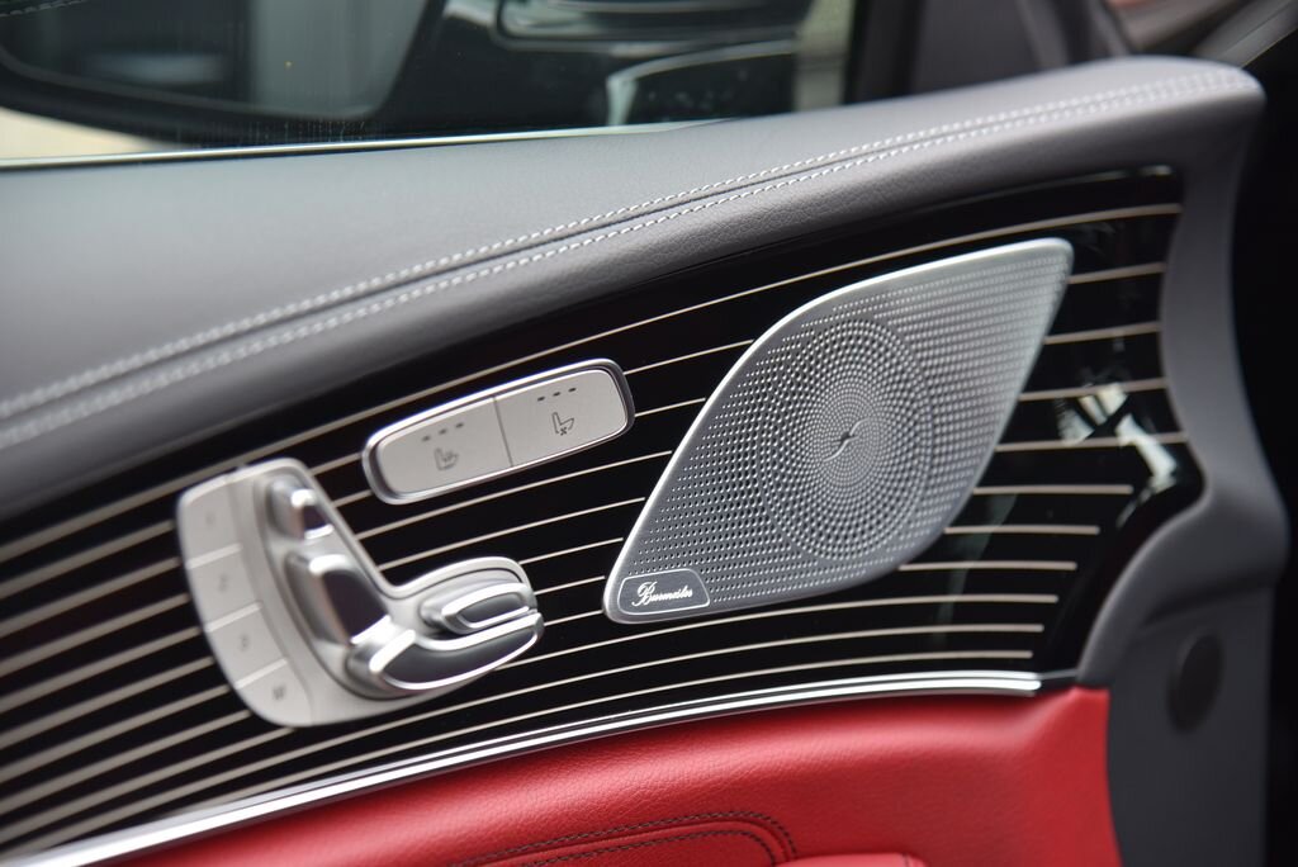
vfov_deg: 12.2
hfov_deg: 18.3
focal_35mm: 112
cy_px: 434
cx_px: 649
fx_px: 4040
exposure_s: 1/80
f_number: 4.5
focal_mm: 112
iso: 500
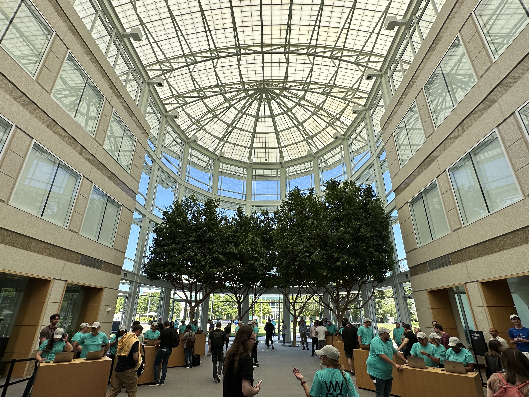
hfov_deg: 91.0
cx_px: 258
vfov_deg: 74.5
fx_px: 260
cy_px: 219
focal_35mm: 17
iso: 40
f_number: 2.2
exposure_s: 1/532
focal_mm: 2.22
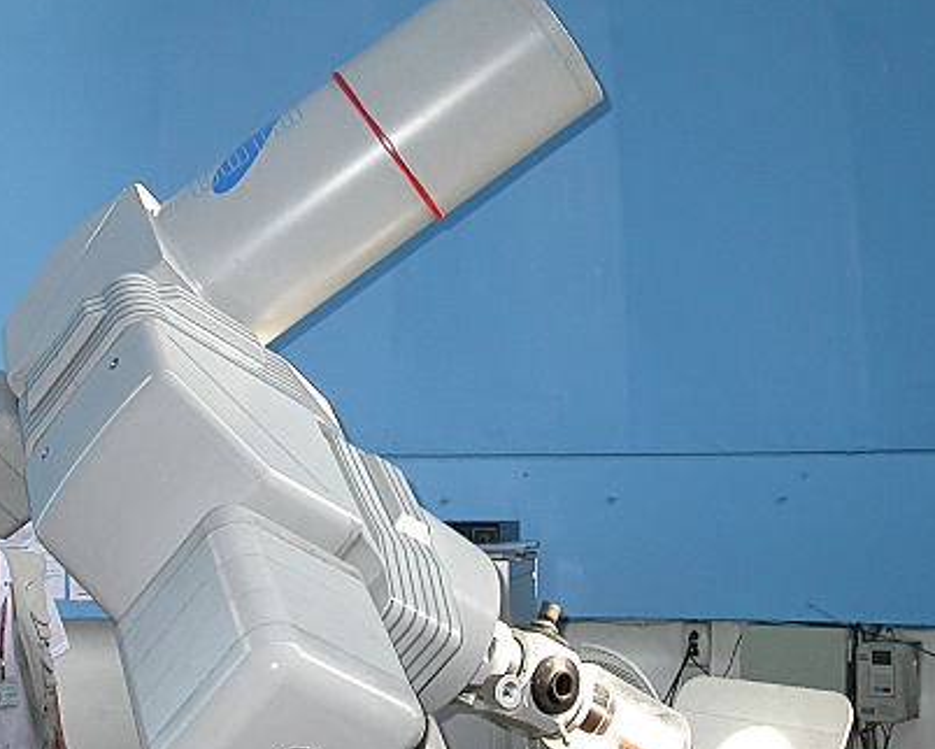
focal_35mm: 59
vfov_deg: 25.8
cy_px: 426
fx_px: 1633
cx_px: 400
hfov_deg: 31.9
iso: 100
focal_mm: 7.85
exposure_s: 1/101
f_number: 3.7
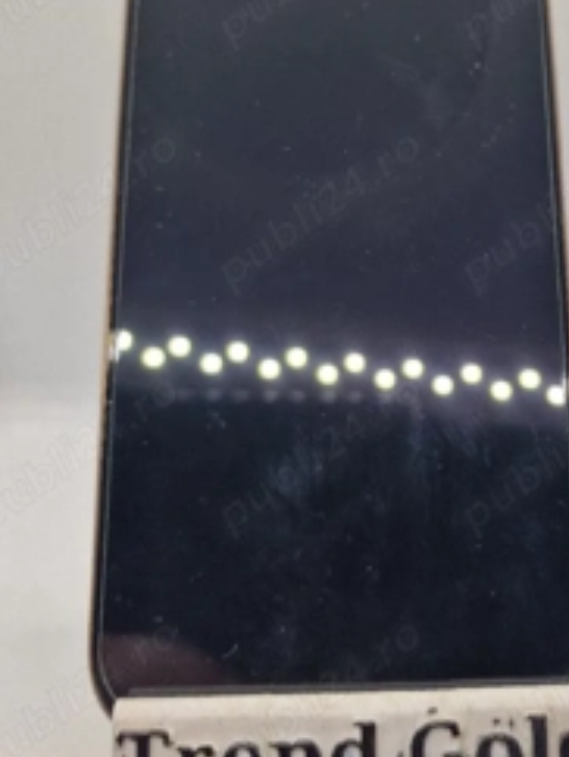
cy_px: 247
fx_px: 831
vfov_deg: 48.1
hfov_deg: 37.4
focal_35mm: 38
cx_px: 381
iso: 50
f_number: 1.8
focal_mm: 6.4
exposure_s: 1/100
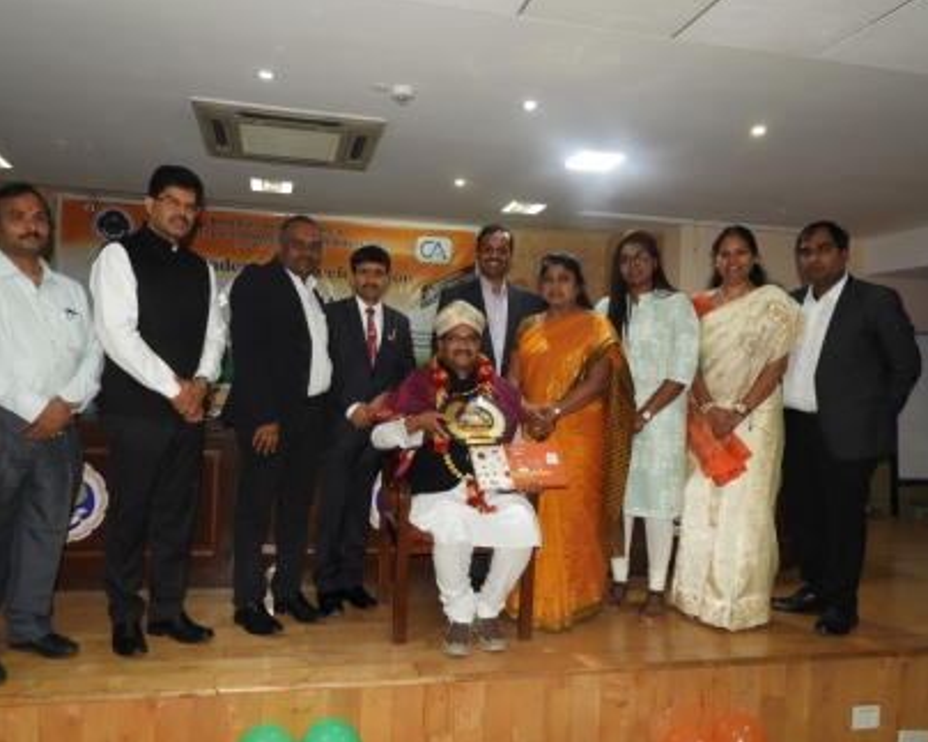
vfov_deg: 54.9
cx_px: 436
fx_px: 714
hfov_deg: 66.0
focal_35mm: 26
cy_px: 377
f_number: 3.3
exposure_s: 1/30
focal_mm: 4.3
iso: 200
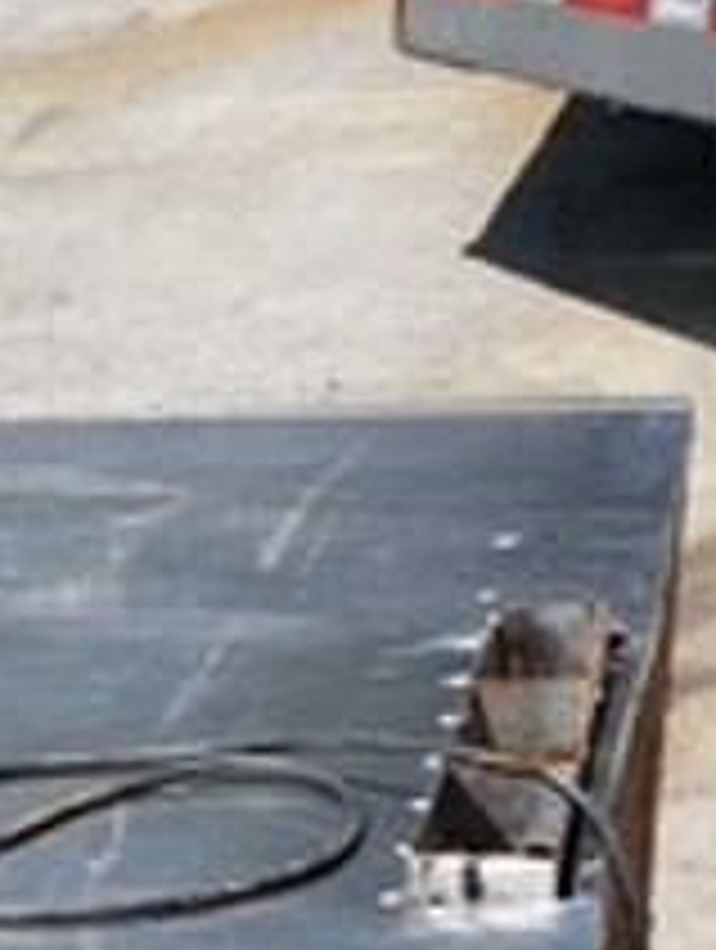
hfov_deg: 13.9
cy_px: 1502
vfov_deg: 17.3
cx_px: -374
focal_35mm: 100
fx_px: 2750
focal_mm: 4.3
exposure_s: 1/1024
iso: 50
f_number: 2.4
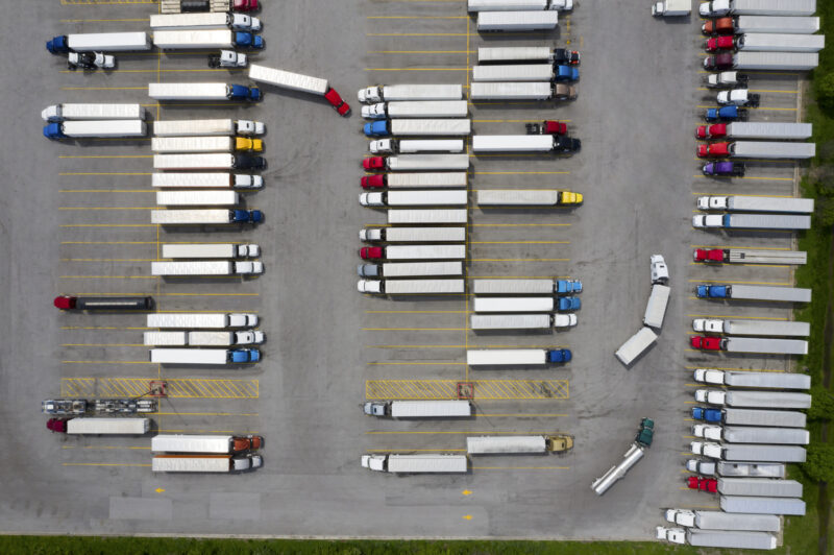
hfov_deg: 65.5
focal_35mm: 28
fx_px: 648
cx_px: 417
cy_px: 278
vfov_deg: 46.3
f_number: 11
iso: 100
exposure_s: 1/200
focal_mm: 10.26
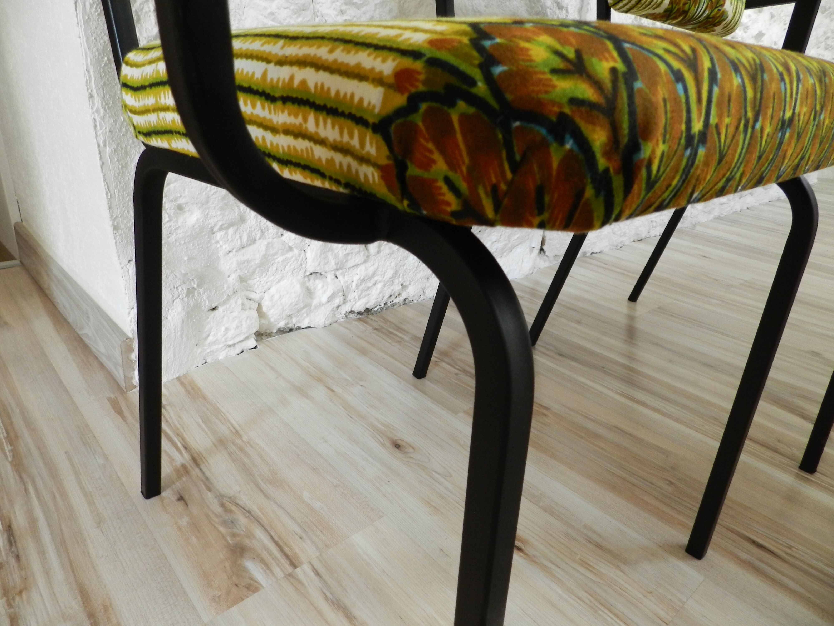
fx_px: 554
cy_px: 313
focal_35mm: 23
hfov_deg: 73.9
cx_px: 417
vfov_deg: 58.9
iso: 400
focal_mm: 4
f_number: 3.4
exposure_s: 1/25
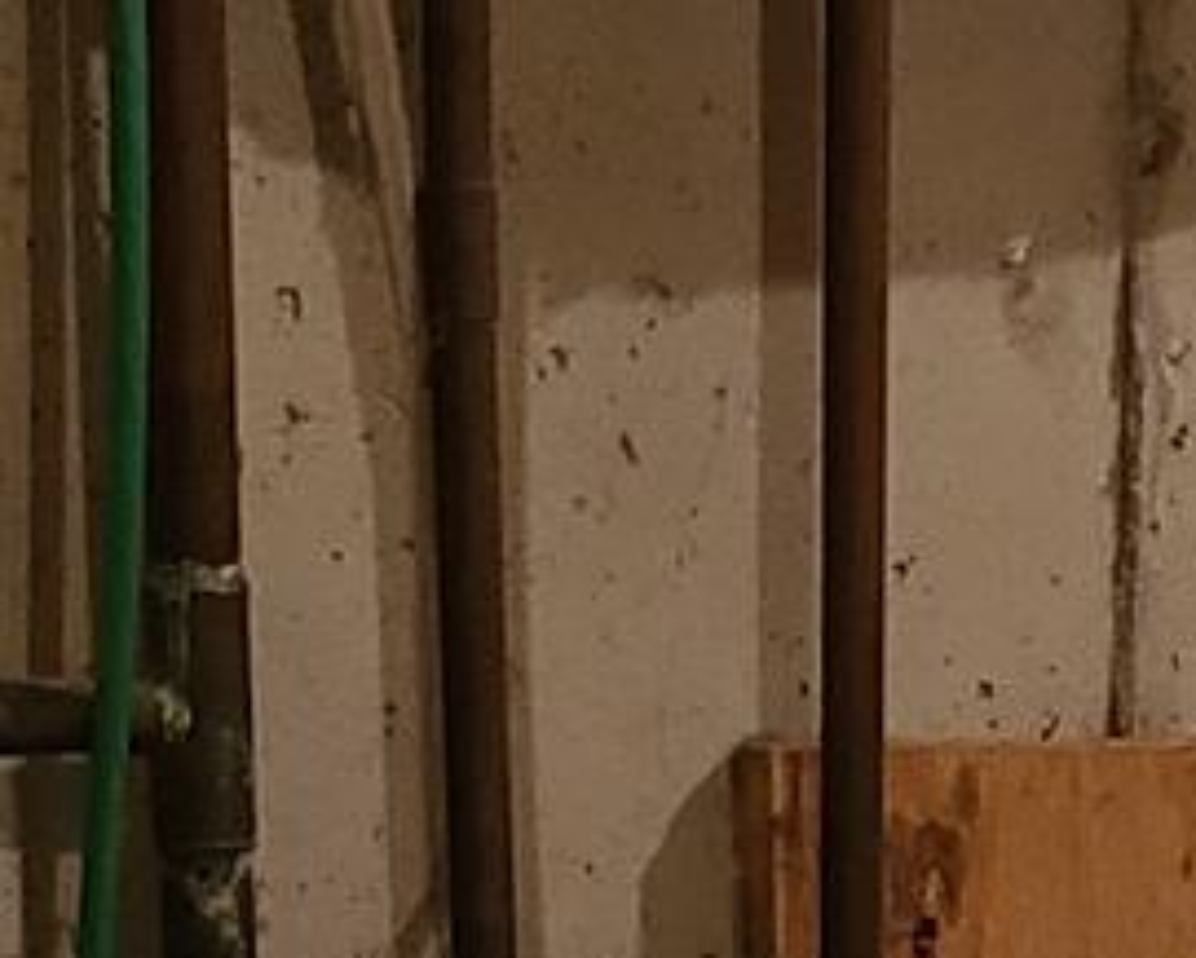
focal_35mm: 192
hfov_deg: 10.0
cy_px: 3179
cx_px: 944
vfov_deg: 7.0
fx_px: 6799
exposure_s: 1/30
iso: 500
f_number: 1.8
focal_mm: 5.4
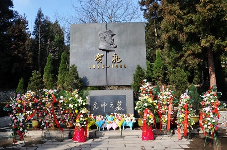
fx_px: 170
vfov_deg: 47.8
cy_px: 75
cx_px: 114
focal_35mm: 27
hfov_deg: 67.4
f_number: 8
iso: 200
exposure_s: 1/250
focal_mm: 18
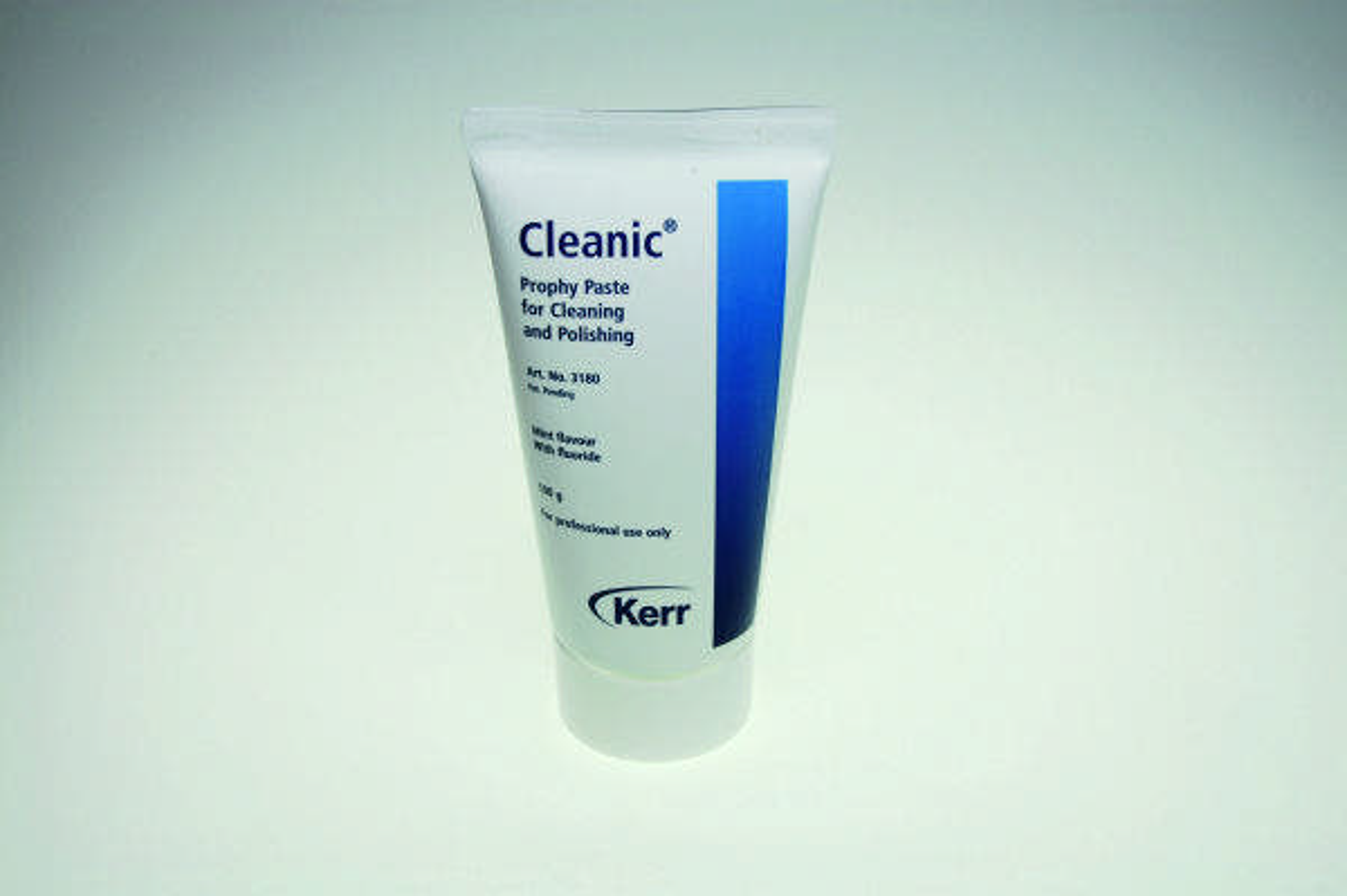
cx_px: 674
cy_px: 448
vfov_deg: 23.7
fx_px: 2131
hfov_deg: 35.1
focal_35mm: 57
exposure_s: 1/60
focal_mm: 38
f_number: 11
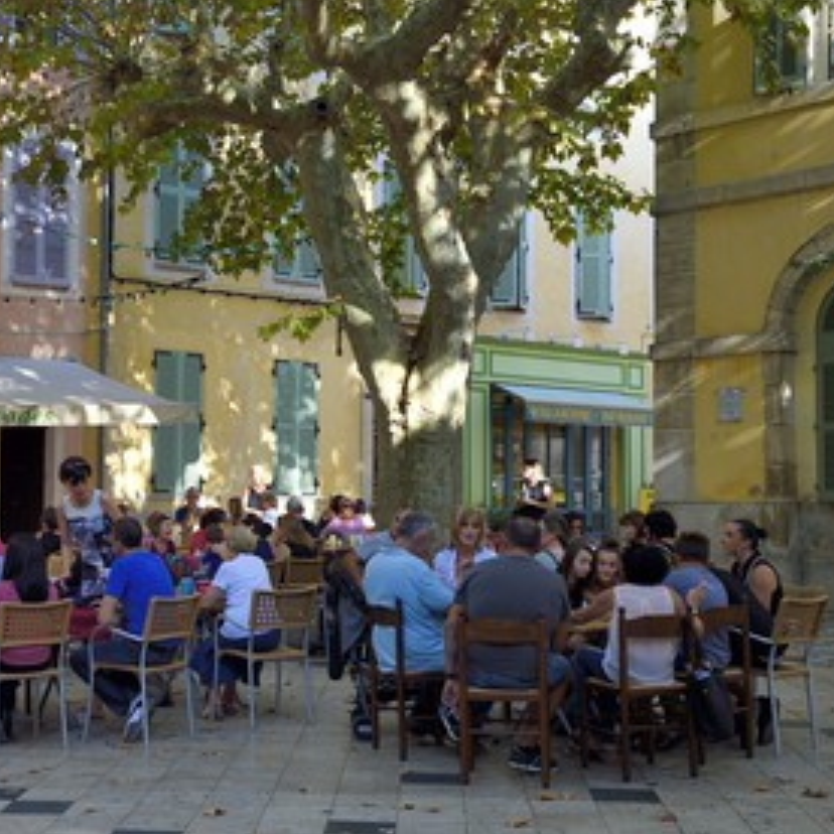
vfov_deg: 27.7
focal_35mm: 62
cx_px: 208
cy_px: 417
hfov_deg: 27.3
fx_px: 1690
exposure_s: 1/200
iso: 400
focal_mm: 48
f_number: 5.6
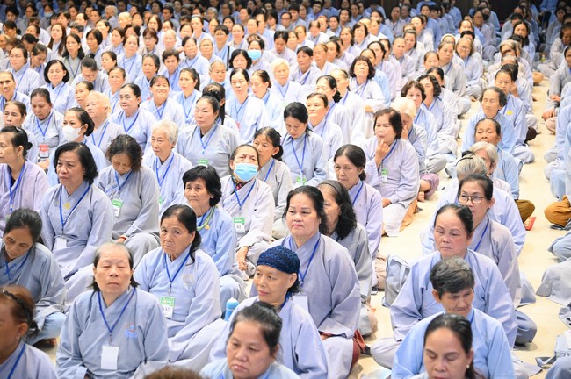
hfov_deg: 30.5
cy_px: 190
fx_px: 1046
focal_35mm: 66
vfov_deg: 20.6
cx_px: 286
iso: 10000
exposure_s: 1/160
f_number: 4
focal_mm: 66
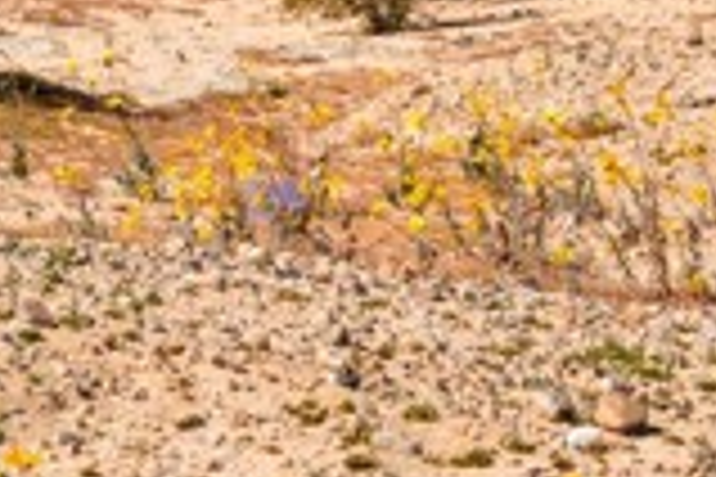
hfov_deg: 6.1
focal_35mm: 333
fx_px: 6623
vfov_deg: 4.1
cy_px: -250
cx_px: -536
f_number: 9
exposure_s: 1/320
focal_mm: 55
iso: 100
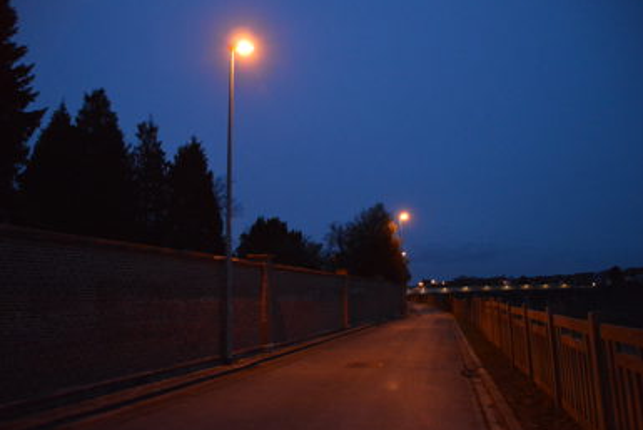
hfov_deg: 65.5
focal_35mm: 28
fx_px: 500
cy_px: 216
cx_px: 321
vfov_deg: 46.4
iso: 3200
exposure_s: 1/50
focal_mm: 18
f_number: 3.5
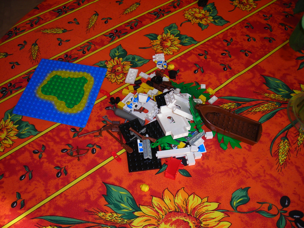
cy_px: 114
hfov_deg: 49.0
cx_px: 152
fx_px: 334
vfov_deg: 37.7
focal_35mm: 38
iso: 50
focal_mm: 6.3
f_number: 3.2
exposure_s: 1/60.1
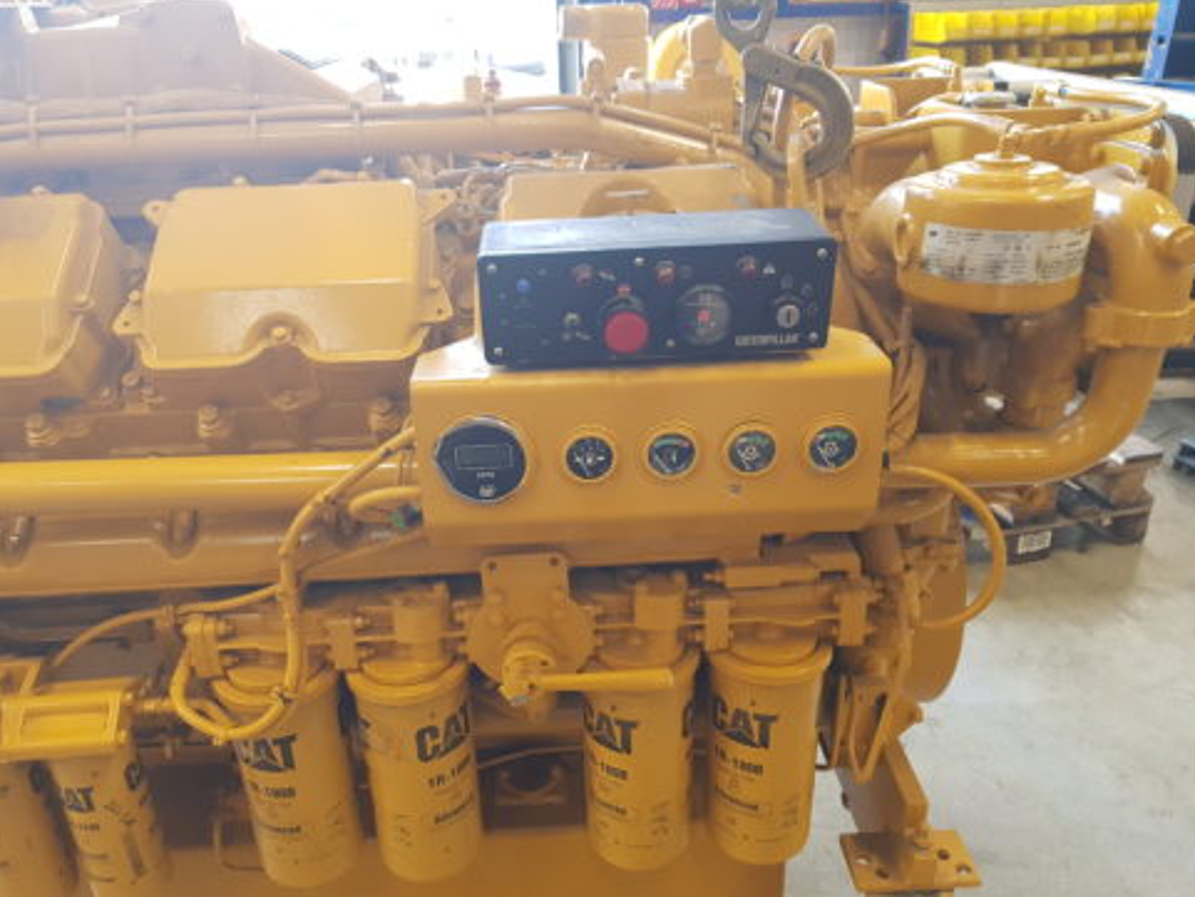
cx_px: 581
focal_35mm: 27
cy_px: 456
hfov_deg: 65.3
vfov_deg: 51.4
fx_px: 932
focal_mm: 4.2
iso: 100
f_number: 1.7
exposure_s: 1/50
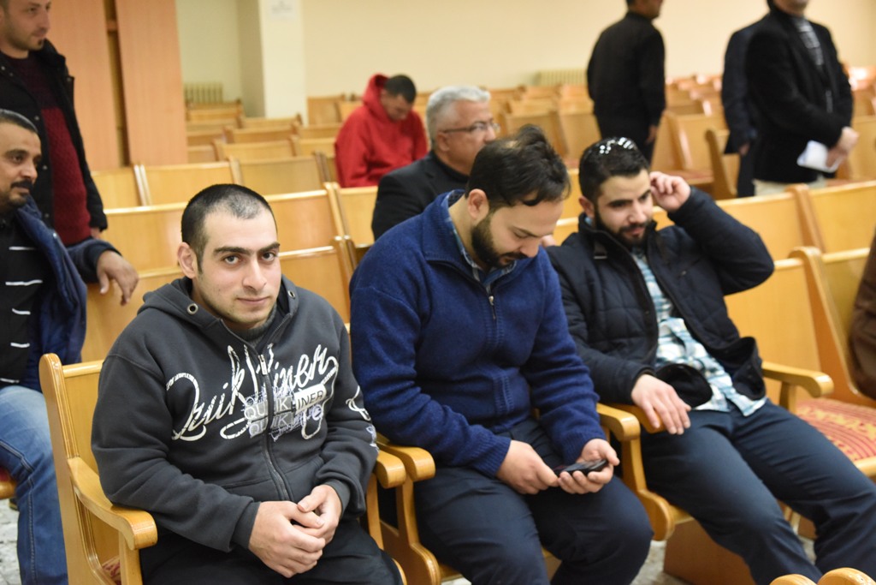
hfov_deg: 38.2
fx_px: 1265
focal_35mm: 52
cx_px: 438
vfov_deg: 26.0
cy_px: 292
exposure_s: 1/100
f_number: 5
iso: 6400
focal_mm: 52
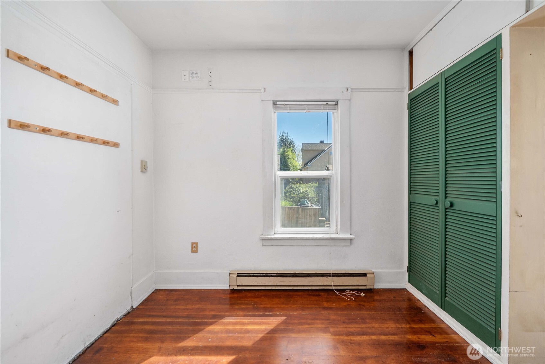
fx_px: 182
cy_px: 182
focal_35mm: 12
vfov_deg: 90.1
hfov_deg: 112.6
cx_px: 272
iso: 500
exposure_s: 1/30
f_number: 6.3
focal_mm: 12
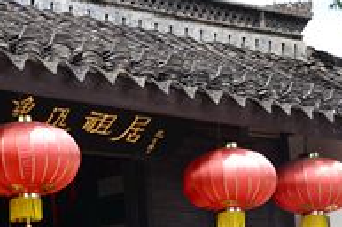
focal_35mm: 111
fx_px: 1050
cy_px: 248
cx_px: 60
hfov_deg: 18.3
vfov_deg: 12.1
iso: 400
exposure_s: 1/200
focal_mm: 21
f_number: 10
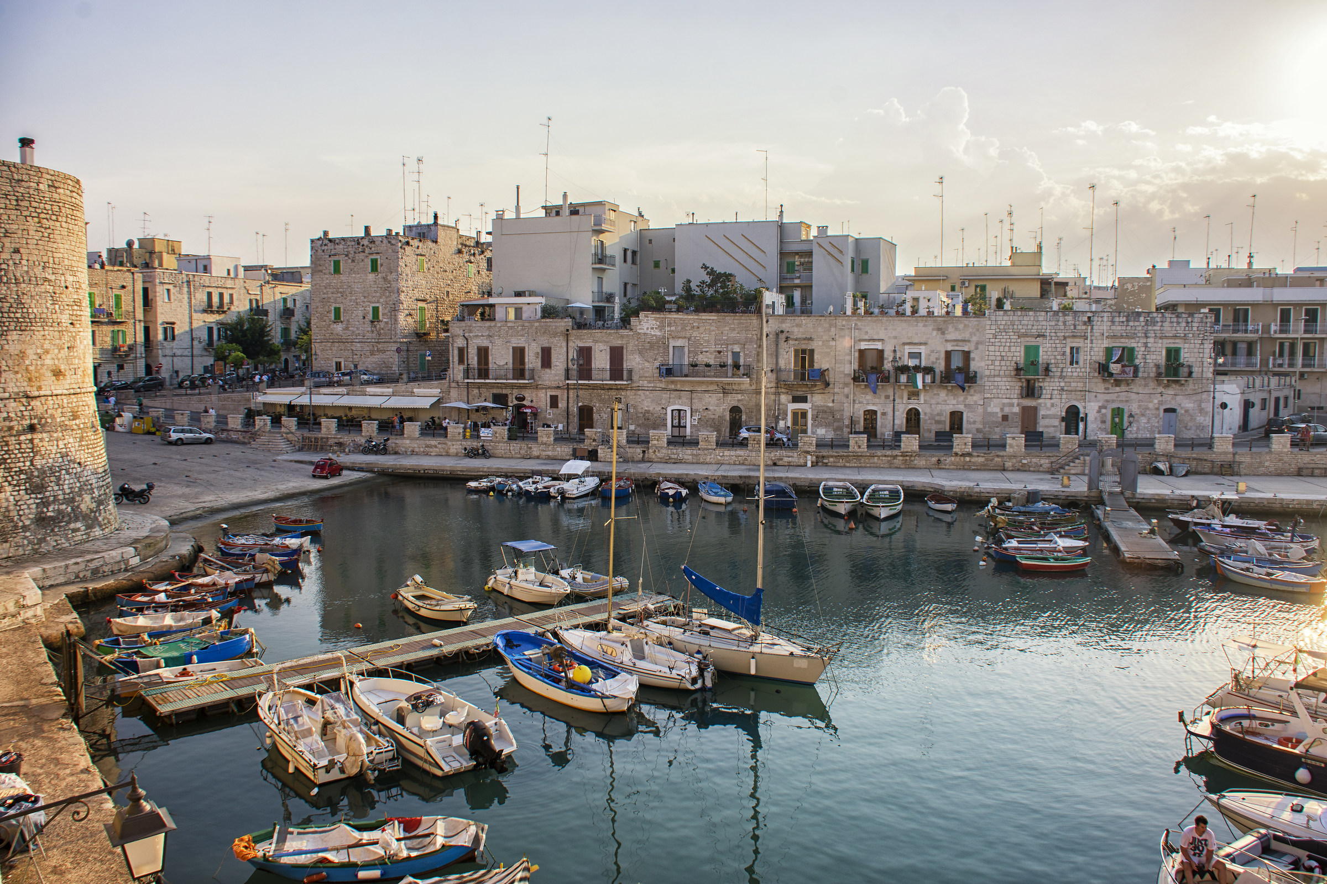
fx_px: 995
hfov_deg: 67.4
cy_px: 442
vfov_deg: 47.9
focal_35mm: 27
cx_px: 664
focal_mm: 18
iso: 100
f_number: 8
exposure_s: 1/125
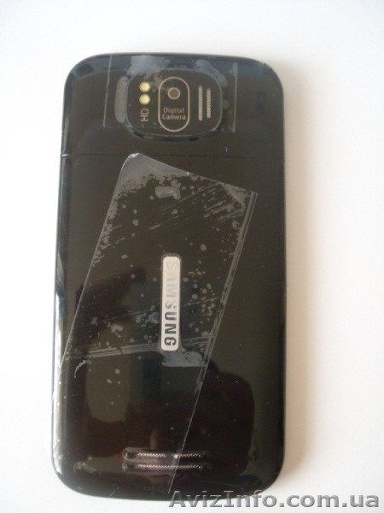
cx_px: 192
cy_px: 256
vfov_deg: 50.1
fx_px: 547
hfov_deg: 38.7
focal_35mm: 37
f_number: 2.8
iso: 200
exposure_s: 1/6
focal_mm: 6.3
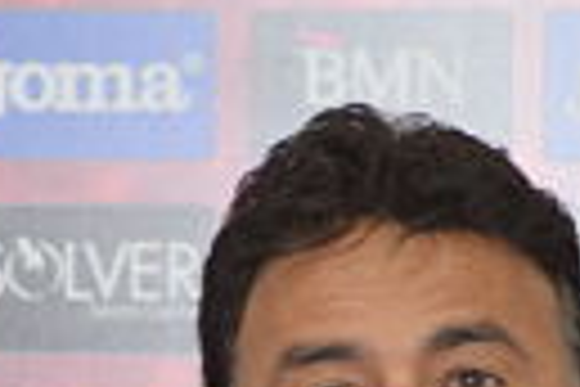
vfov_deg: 1.3
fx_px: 16496
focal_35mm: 1024
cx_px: 328
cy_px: 549
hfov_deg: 2.0
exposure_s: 1/60
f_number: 5
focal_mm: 220
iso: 720
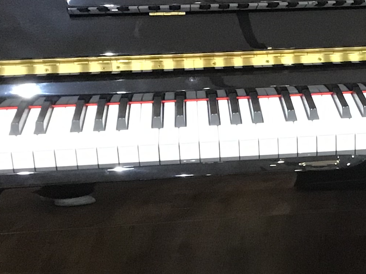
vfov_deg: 14.6
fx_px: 1068
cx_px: 378
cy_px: 172
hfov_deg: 18.9
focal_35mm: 101
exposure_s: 1/30
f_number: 2.4
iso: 200
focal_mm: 3.3
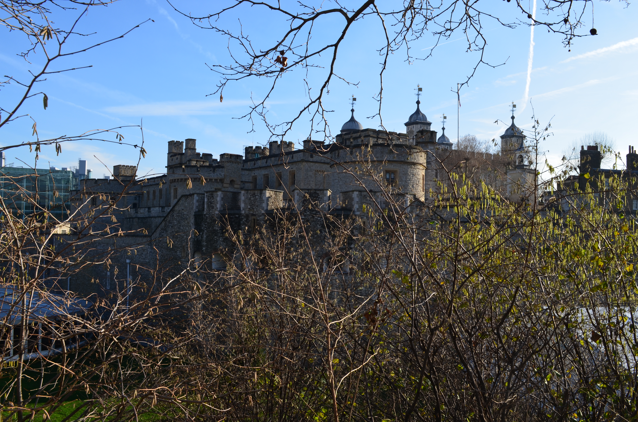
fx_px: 637
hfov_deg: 53.2
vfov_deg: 36.7
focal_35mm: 36
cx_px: 319
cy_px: 211
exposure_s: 1/125
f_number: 11
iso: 180
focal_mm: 24
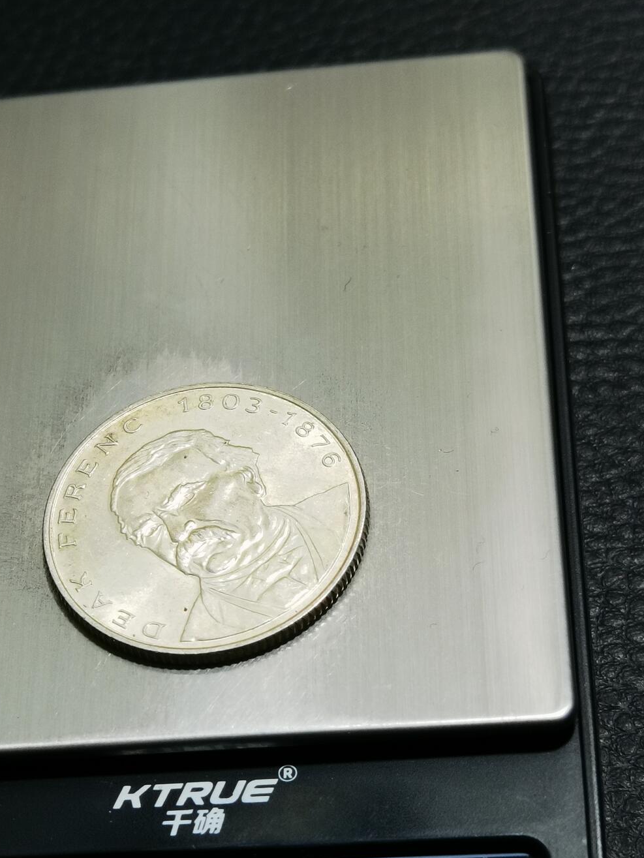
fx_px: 1934
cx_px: 222
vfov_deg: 25.0
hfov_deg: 18.9
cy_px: 518
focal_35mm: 78
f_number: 1.9
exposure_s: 1/100
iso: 100
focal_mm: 6.67
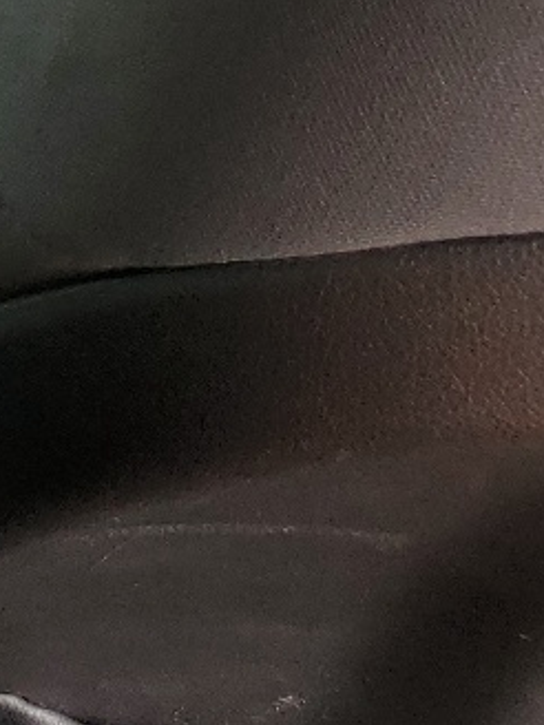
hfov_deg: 9.8
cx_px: -916
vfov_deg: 14.4
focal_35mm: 127
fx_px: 2661
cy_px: -407
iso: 50
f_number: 1.5
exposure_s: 1/169
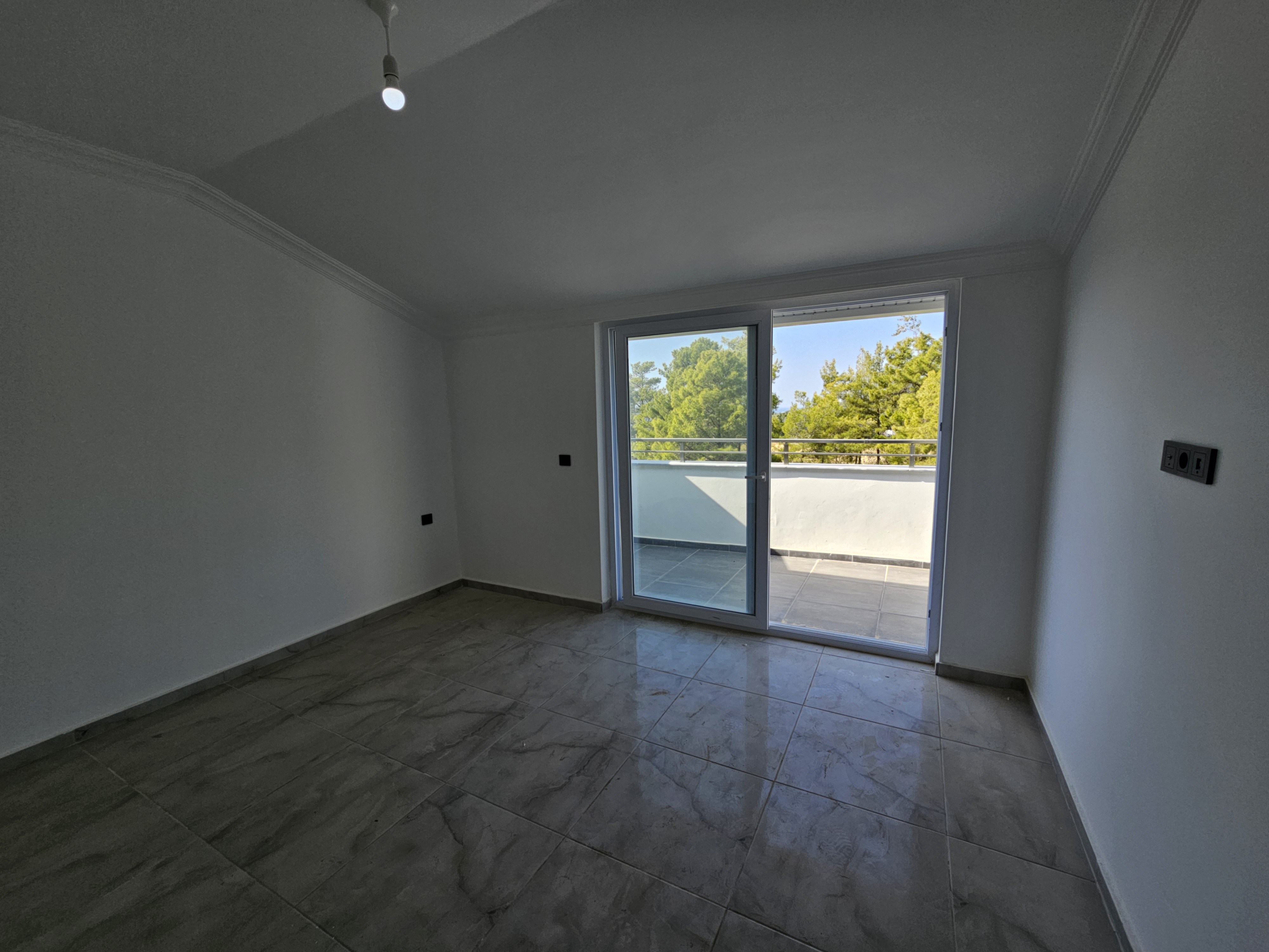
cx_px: 634
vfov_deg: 89.9
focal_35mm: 13
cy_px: 476
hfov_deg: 106.2
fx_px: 477
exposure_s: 1/606
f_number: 2.2
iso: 50
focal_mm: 2.2
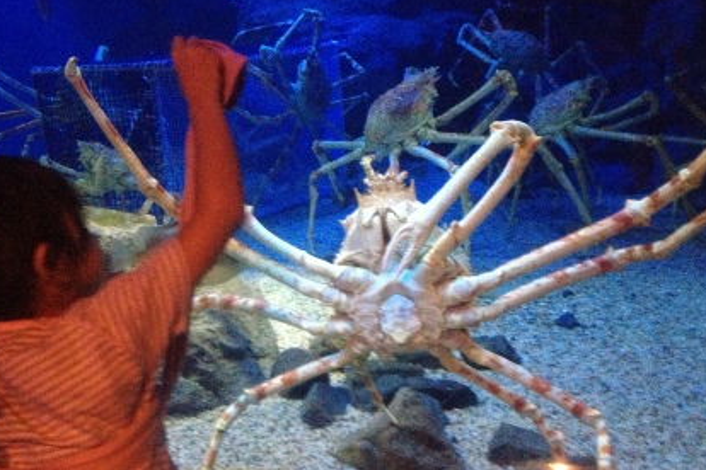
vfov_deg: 30.5
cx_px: 350
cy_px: 273
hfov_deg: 44.5
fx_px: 863
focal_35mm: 44
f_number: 2.4
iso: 800
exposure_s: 1/15
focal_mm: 4.28
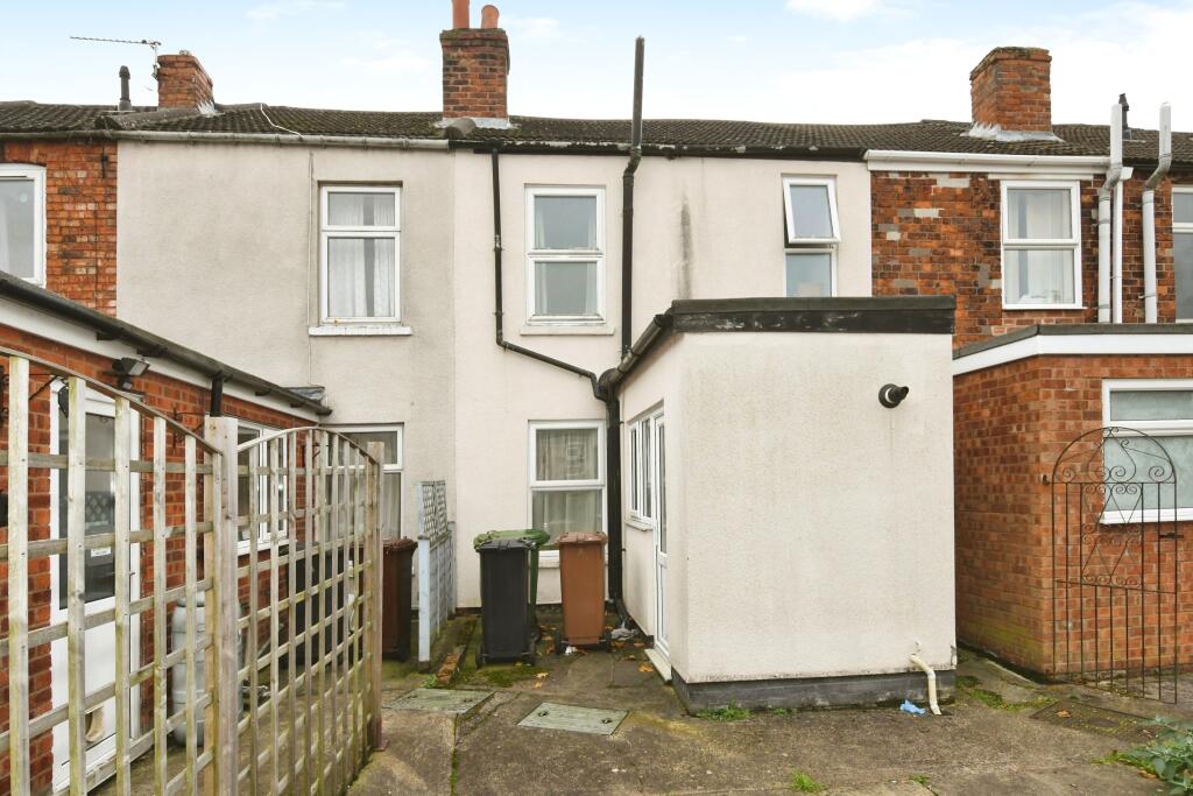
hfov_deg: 86.9
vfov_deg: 64.6
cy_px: 398
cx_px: 596
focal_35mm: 19
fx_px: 630
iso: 800
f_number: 9
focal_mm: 13
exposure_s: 1/250
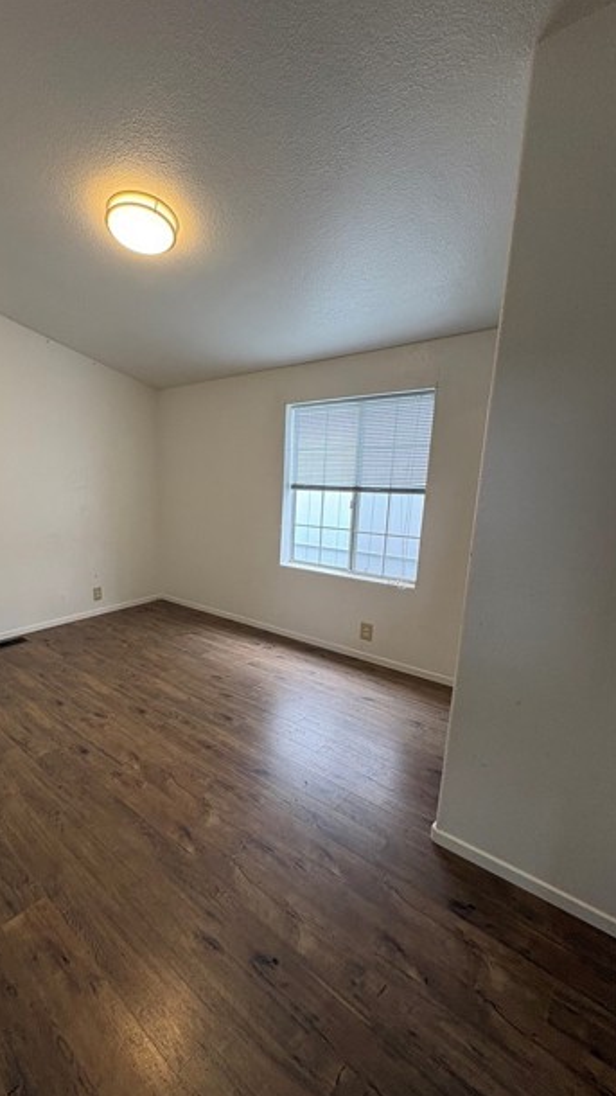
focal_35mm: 16
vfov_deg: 99.3
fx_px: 465
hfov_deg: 64.8
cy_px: 568
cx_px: 190
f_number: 2.2
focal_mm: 2.22
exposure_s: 1/97
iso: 200
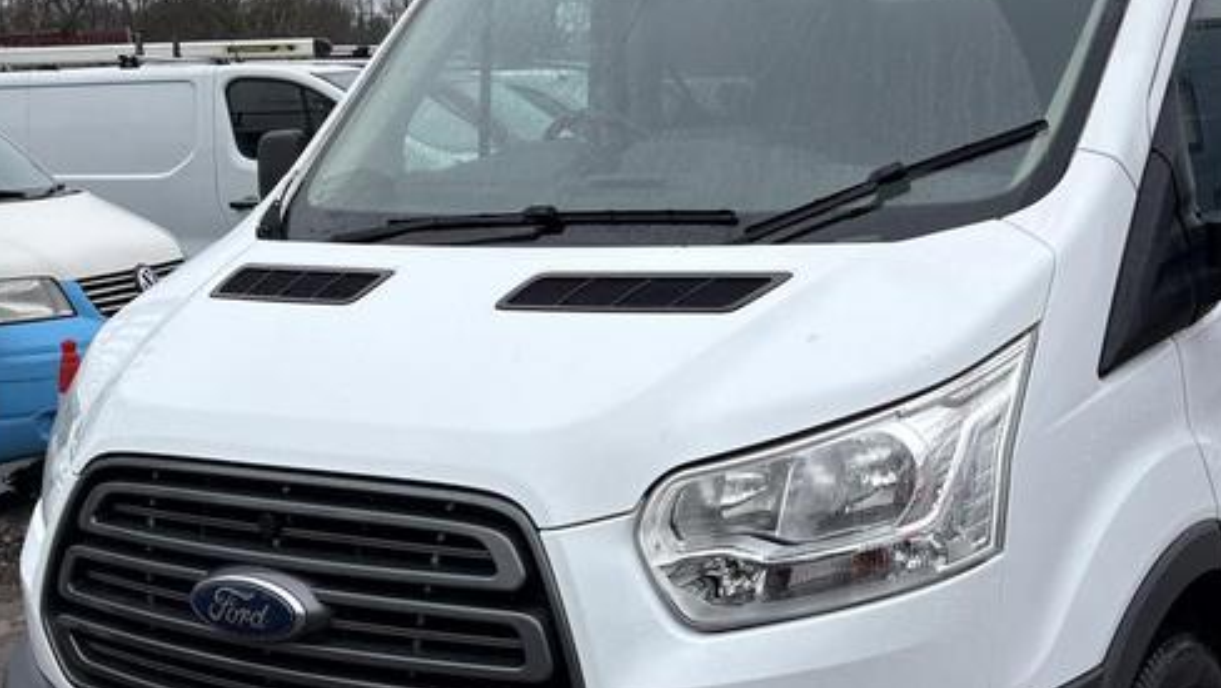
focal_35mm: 52
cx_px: 731
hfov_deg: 39.7
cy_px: 303
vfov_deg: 23.1
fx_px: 1684
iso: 50
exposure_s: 1/581
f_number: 1.6
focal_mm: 5.96
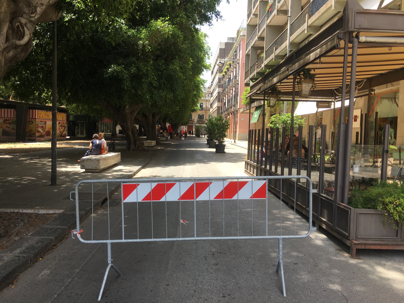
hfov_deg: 61.7
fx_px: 338
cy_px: 152
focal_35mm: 29
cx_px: 202
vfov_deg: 48.2
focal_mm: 4.15
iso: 25
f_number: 2.2
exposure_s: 1/345
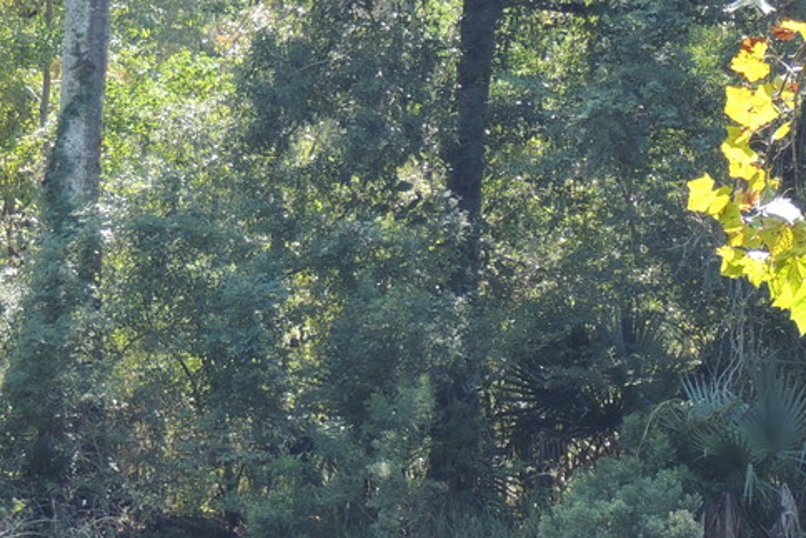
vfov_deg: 3.7
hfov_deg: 5.5
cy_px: 308
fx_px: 8308
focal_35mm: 371
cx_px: 1024
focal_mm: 24
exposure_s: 1/125
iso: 110
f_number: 4.3
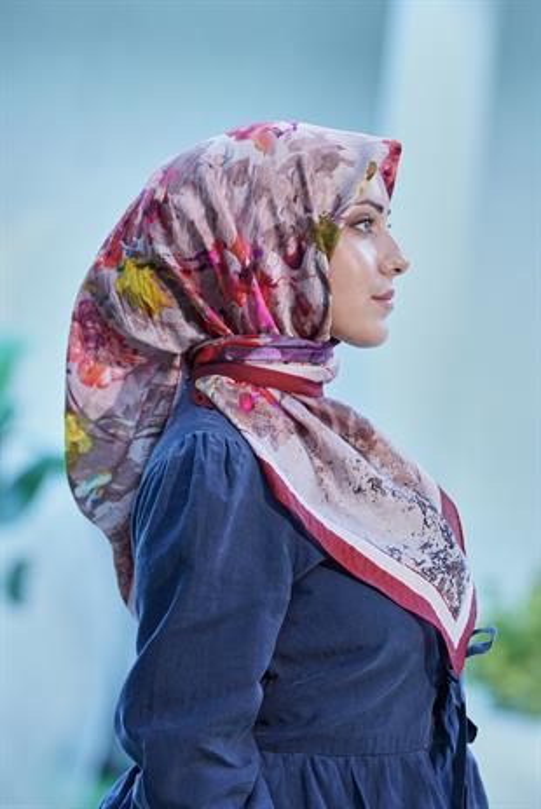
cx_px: 270
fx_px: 2701
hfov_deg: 11.4
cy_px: 404
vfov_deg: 17.1
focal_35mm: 120
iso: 640
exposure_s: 1/200
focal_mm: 120
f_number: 3.5
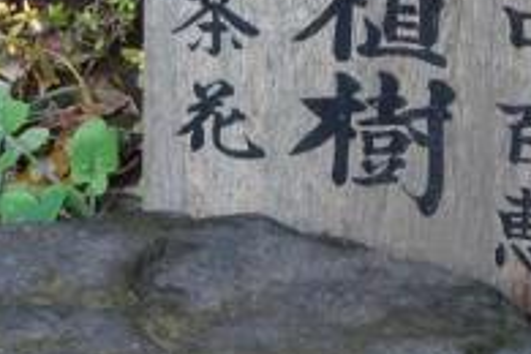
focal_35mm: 280
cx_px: 353
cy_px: -147
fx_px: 4130
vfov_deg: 4.9
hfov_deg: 7.4
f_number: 5
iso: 500
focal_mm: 17.97
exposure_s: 1/125
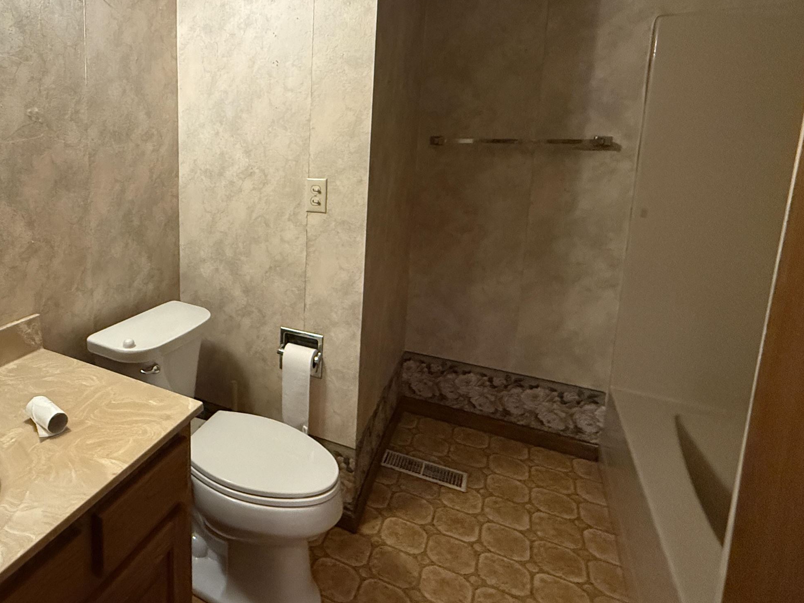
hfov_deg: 71.6
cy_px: 215
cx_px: 209
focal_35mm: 22
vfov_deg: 60.0
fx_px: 511
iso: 640
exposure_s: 1/60
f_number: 2.2
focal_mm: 2.22
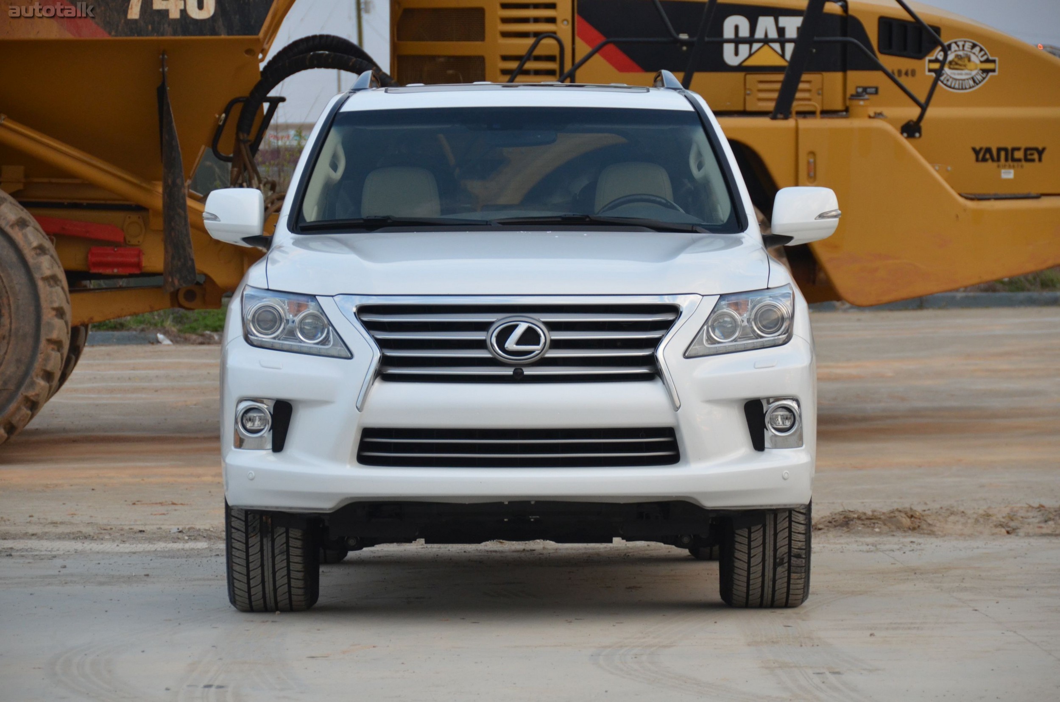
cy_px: 351
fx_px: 4628
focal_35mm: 158
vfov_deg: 8.7
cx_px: 530
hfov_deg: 13.1
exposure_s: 1/500
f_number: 5.3
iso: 900
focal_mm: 105
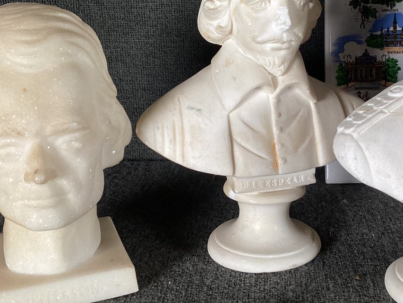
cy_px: 156
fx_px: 640
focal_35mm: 55
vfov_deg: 26.6
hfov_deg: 34.7
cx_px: 263
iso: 32
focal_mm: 3.3
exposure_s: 1/100
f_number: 2.4
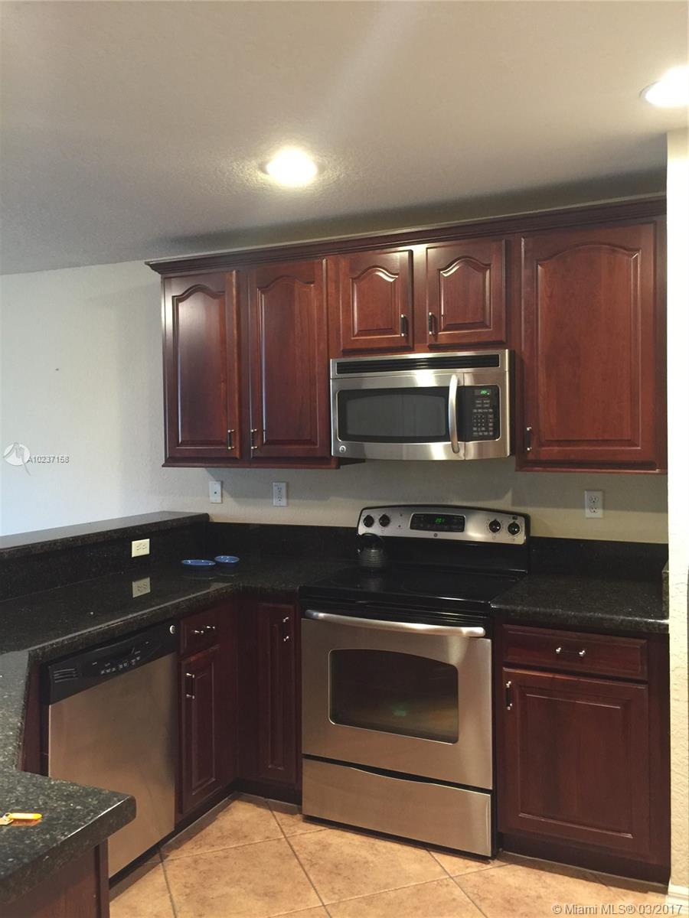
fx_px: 770
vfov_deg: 61.7
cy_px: 459
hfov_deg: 48.2
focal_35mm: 29
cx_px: 344
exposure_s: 1/10
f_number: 2.2
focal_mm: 4.15
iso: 100
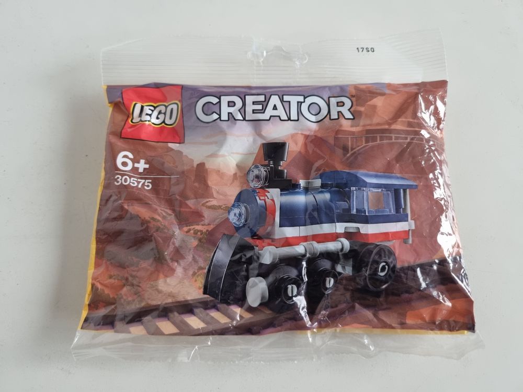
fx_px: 393
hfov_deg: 67.3
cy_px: 196
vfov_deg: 53.1
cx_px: 262
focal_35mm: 26
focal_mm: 5.4
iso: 320
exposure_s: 1/50
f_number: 1.8
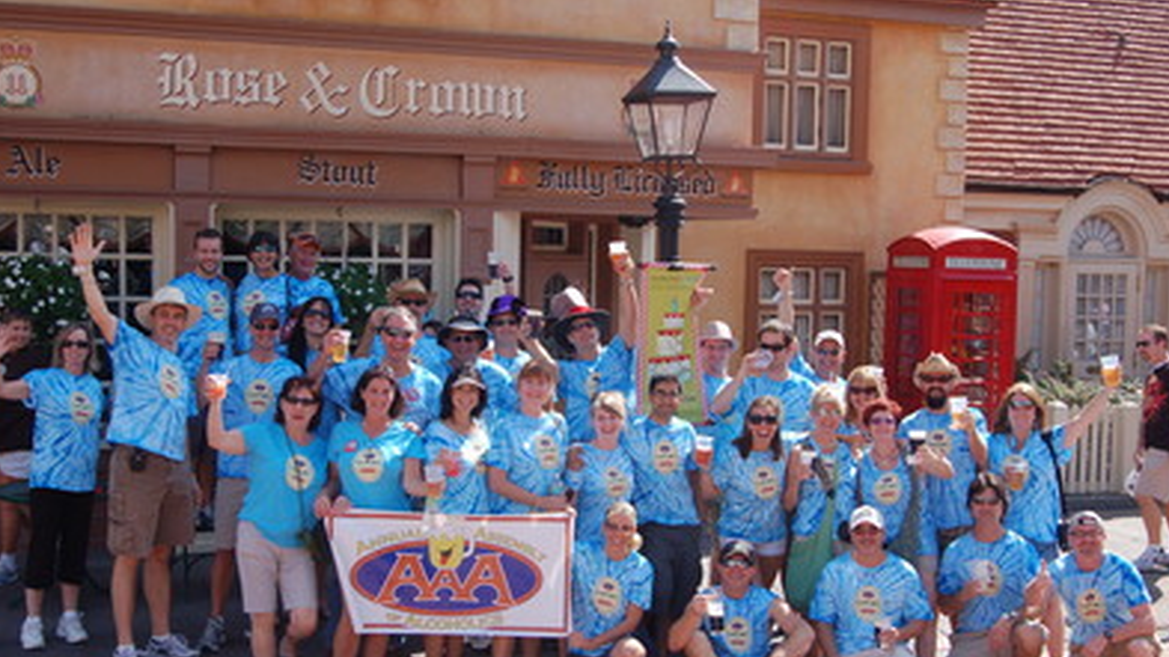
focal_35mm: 48
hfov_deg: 42.9
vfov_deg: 24.9
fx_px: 1488
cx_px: 589
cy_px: 342
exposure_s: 1/250
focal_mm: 30
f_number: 8
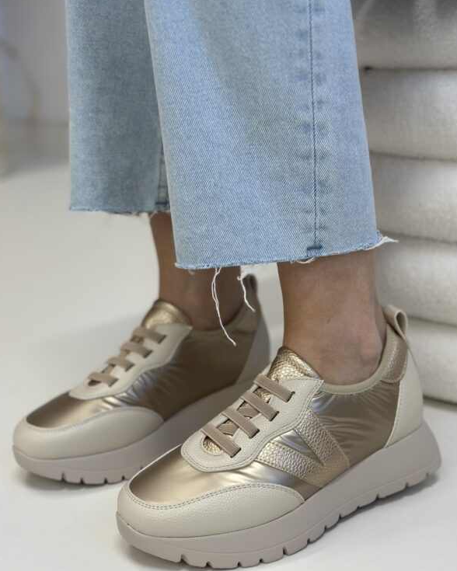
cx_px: 229
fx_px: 862
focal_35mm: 51
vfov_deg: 36.6
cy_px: 305
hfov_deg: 29.7
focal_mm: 6.86
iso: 100
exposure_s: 1/100
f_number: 1.78
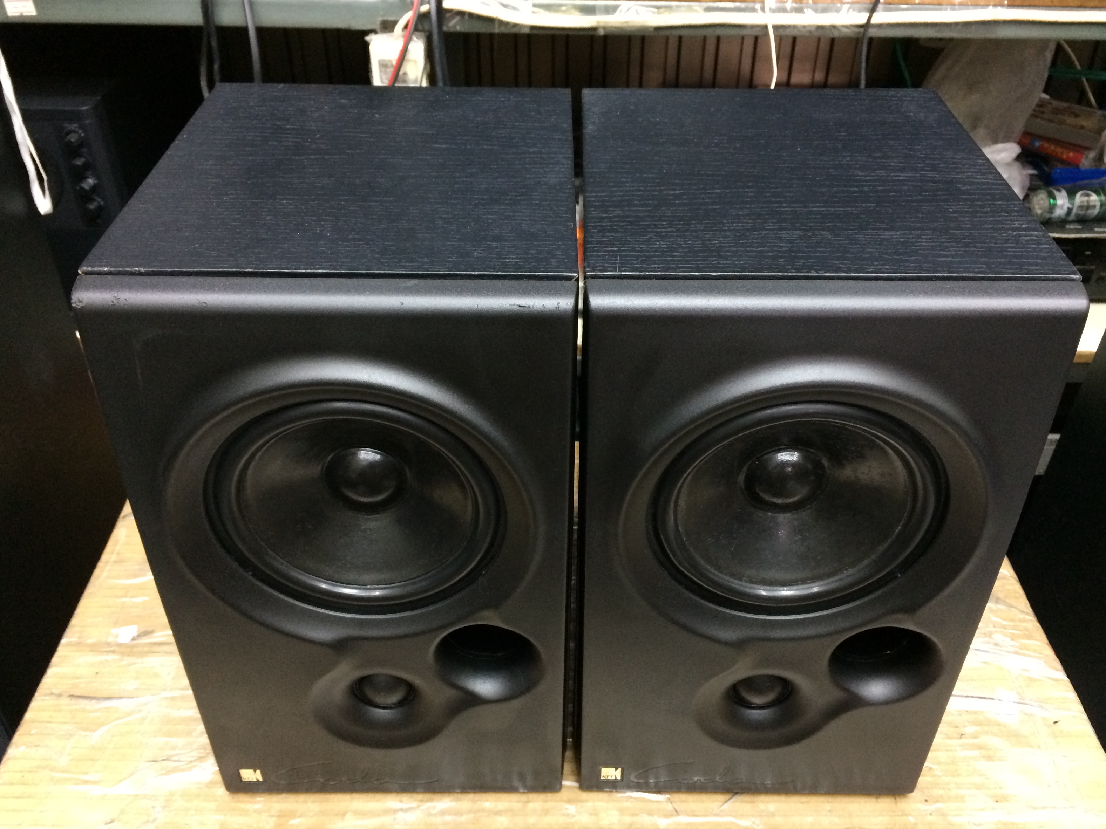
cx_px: 562
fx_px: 958
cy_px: 406
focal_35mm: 30
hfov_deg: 60.0
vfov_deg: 46.8
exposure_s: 1/25
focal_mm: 4.15
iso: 320
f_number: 2.2
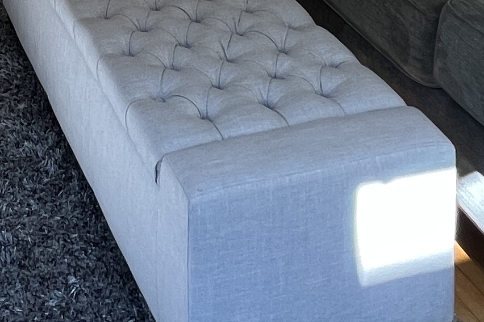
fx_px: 860
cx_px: 20
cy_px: -425
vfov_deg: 14.7
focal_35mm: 64
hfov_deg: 29.7
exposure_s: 1/120
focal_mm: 1.57
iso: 125
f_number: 1.8
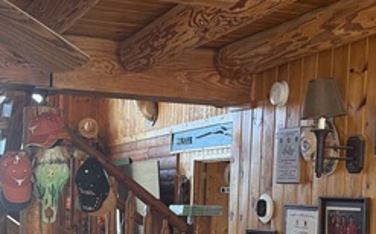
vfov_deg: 19.4
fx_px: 676
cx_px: 129
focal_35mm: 66
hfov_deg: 30.9
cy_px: 202
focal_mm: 6.76
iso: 320
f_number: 1.78
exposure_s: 1/120
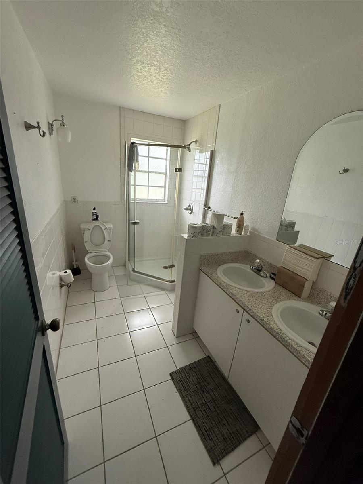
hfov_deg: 85.7
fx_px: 196
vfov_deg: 102.1
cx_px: 182
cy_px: 242
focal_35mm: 14
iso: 250
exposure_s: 1/99
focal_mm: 2.22
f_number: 2.2
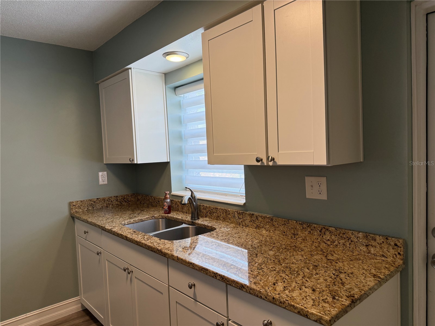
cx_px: 218
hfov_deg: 71.6
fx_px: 302
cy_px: 163
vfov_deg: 56.8
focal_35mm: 24
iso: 125
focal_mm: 6.76
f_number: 1.78
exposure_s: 1/182
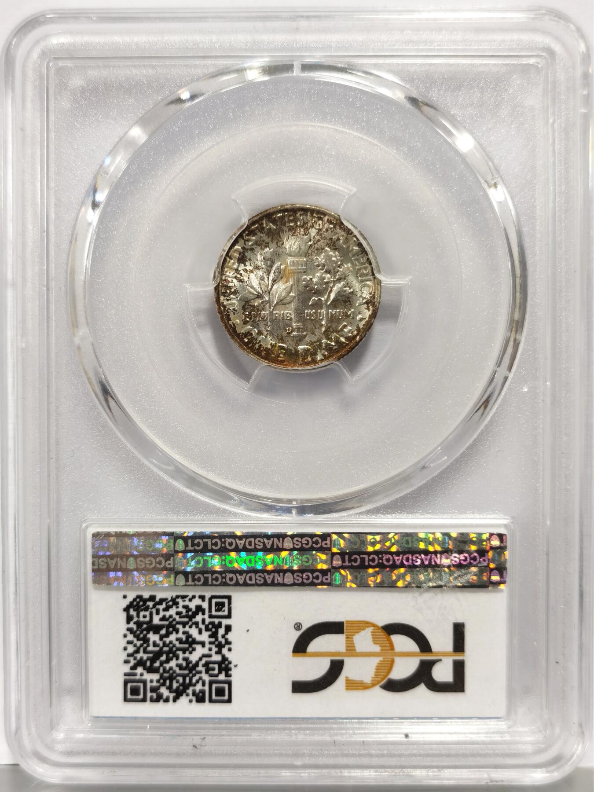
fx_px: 1235
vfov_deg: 35.5
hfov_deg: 27.0
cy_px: 396
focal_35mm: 54
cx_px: 297
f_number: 16
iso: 125
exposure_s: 1/100
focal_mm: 5.56
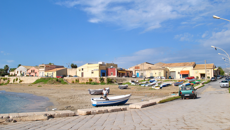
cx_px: 115
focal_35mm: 35
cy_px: 61
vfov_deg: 33.7
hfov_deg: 56.6
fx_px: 213
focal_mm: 22
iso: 100
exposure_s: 1/250
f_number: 10
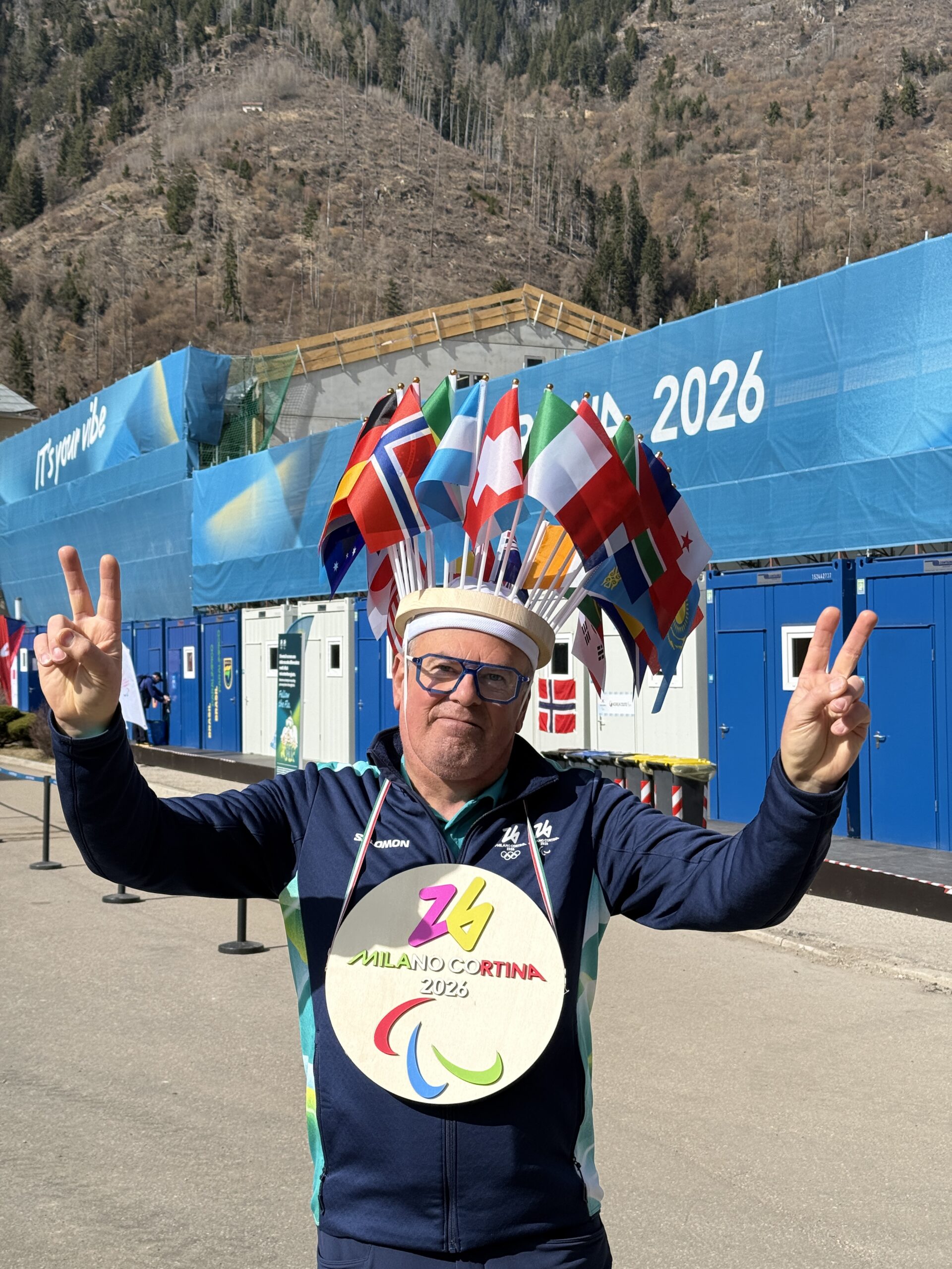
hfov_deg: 30.3
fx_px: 1760
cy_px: 634
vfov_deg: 39.7
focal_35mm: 48
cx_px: 476
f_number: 1.78
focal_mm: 6.76
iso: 64
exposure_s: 1/6024
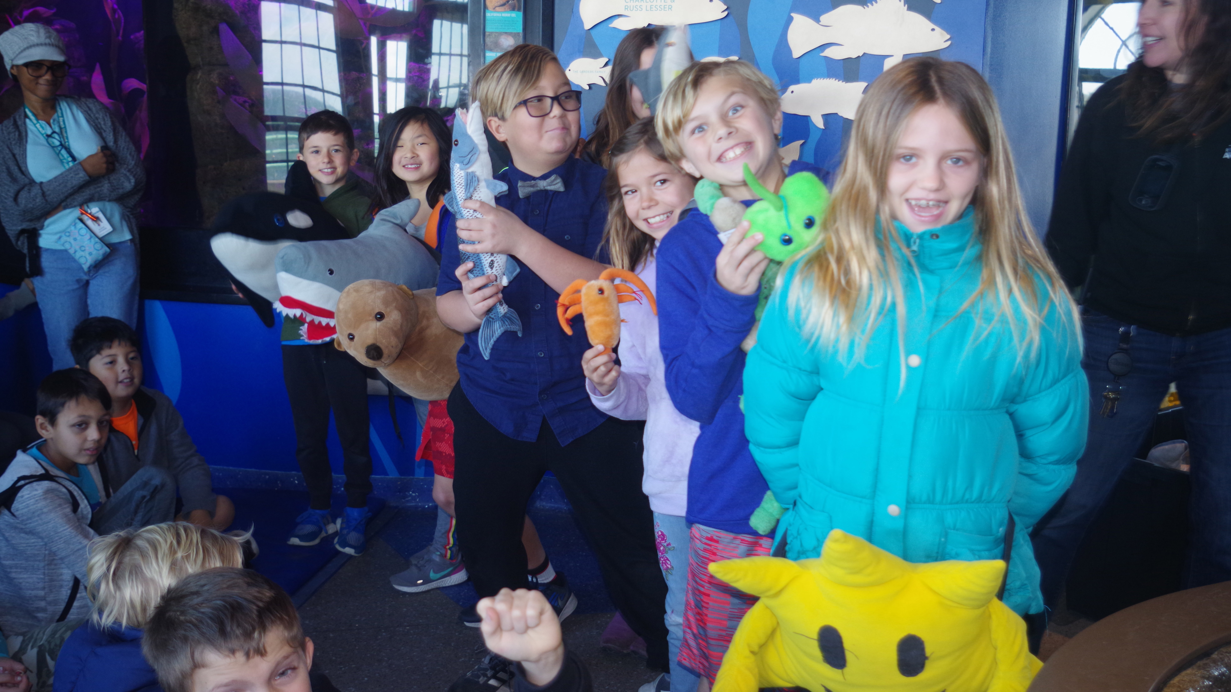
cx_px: 620
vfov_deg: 32.3
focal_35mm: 37
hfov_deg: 54.6
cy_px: 300
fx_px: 1192
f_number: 4
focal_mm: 23
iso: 800
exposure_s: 1/60
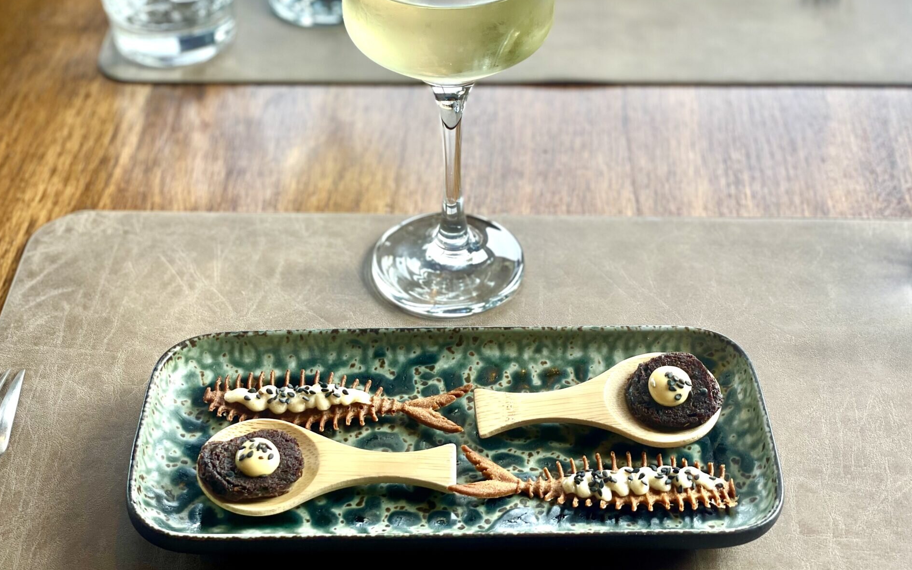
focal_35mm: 56
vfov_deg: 23.1
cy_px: 242
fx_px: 1392
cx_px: 459
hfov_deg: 36.3
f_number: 2
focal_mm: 6
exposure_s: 1/122
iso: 25
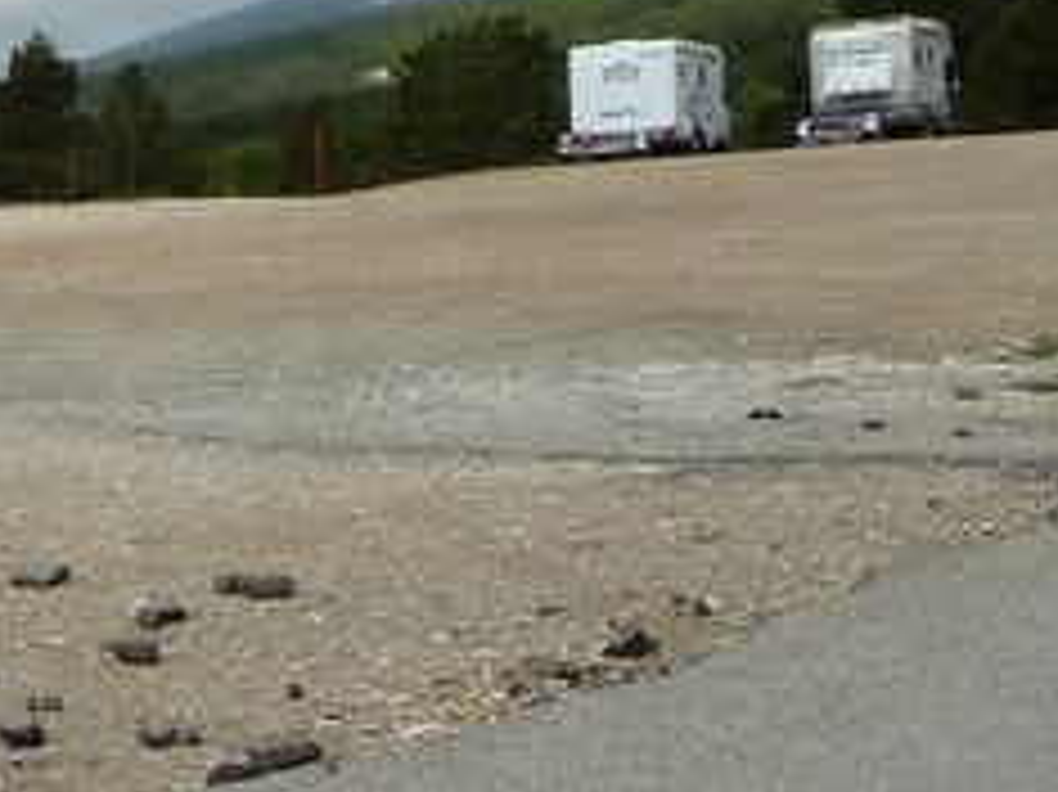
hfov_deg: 21.5
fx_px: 2597
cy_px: 490
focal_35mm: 85
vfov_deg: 17.3
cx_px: -189
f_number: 5.6
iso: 80
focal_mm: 4.1
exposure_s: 1/640
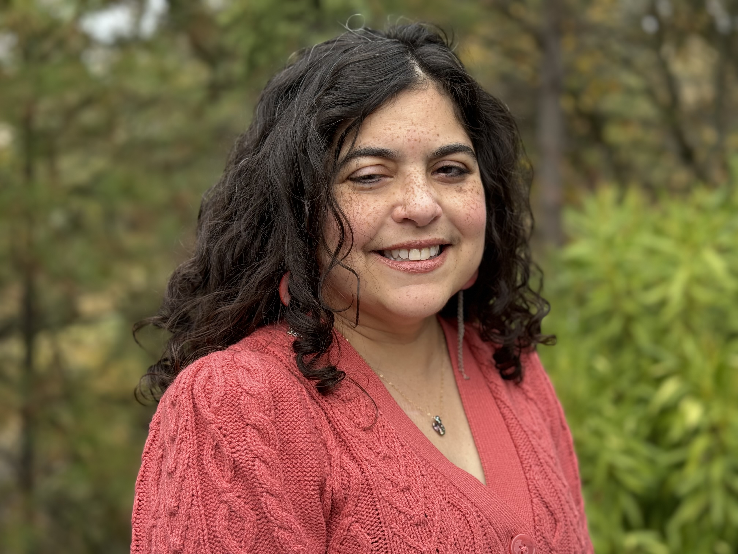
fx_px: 1023
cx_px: 369
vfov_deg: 30.3
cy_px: 277
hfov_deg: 39.7
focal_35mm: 48
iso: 64
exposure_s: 1/477
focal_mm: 6.76
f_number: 1.78
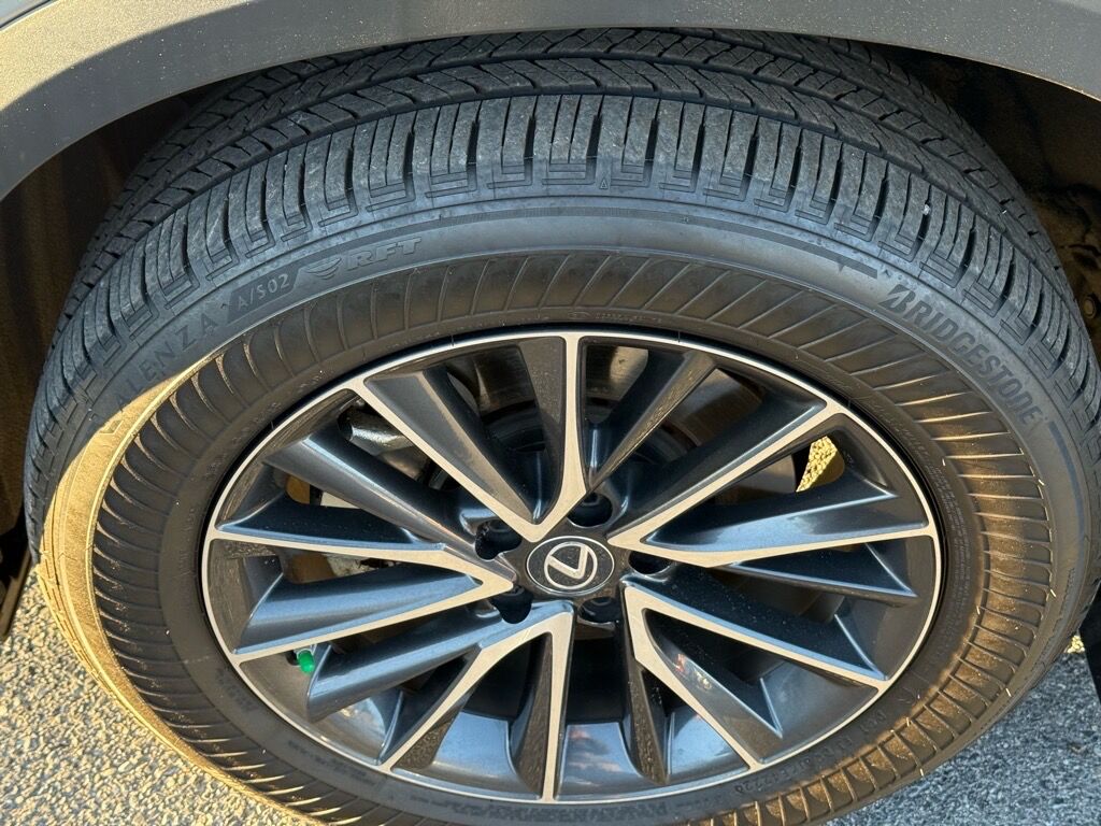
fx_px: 1527
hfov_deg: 39.7
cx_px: 550
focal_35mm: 48
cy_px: 413
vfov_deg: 30.3
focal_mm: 6.76
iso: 160
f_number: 1.78
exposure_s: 1/161
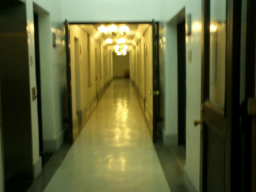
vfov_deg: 32.2
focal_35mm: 45
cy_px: 100
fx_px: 333
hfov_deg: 42.1
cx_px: 133
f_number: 3.5
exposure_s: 1/5
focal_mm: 5.6
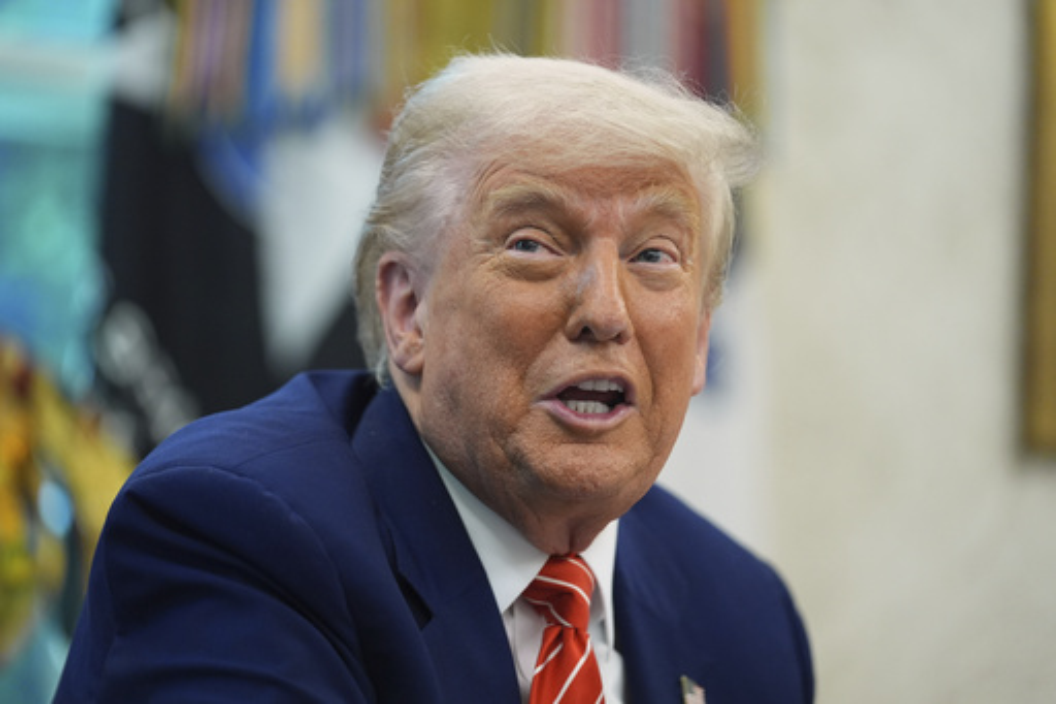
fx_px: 4310
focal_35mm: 147
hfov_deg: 14.0
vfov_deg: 9.3
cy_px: 352
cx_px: 528
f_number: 2.8
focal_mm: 147
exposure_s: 1/250
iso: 2000
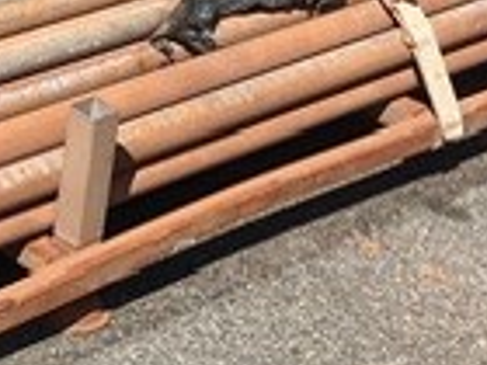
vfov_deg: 11.1
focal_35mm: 133
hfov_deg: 14.2
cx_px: -150
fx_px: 1871
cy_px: 132
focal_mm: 3
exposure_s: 1/1848
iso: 16
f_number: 1.8
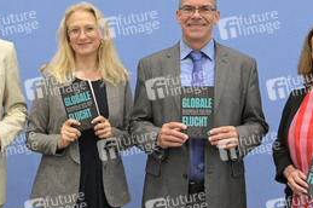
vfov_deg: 24.8
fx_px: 469
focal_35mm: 54
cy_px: 56
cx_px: 144
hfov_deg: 36.9
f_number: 5.6
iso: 5000
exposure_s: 1/320
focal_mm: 31
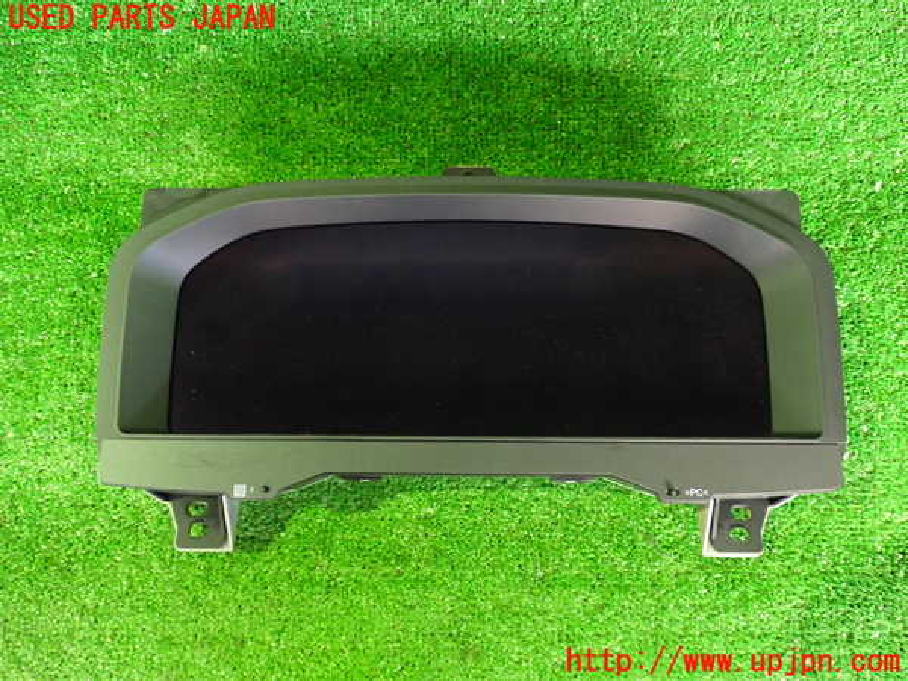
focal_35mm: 30
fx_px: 787
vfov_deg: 46.8
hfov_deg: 60.0
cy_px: 340
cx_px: 454
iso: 800
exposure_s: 1/20
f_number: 2.3
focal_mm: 5.4
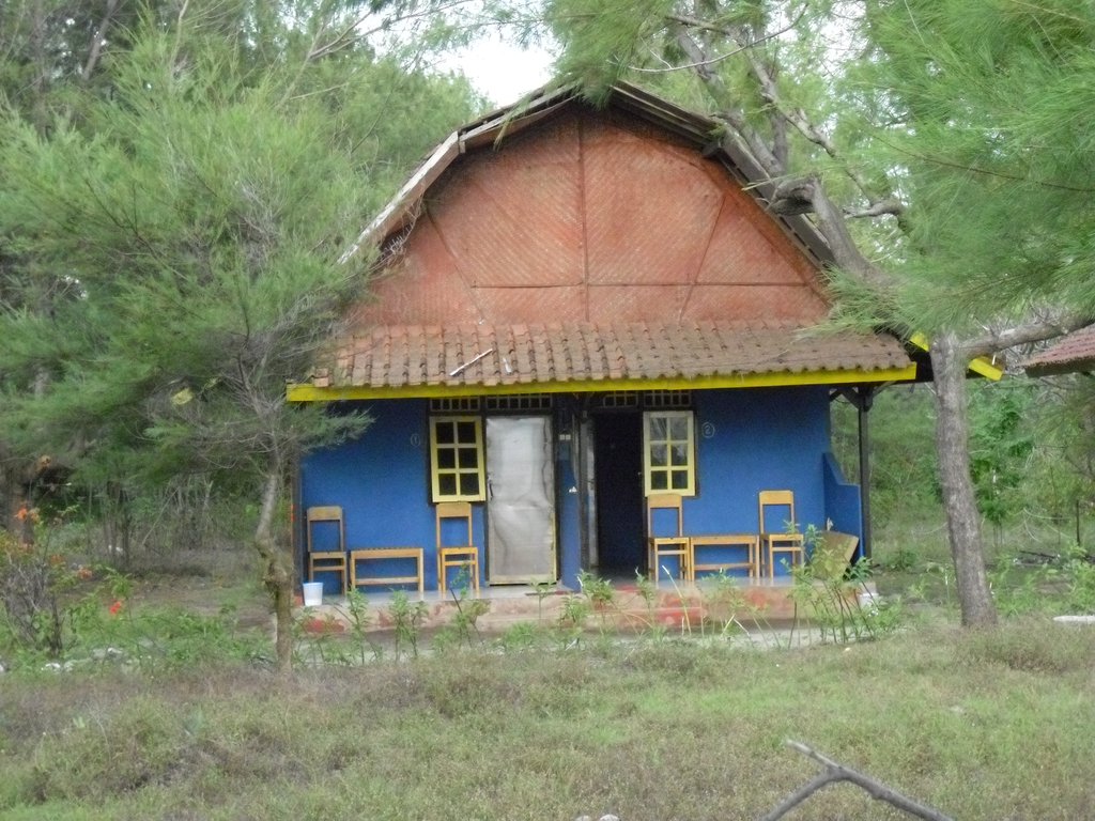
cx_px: 548
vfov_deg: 22.6
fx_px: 2056
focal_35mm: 65
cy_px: 410
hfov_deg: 29.8
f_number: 3.8
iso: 800
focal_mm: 10.7
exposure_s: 1/100
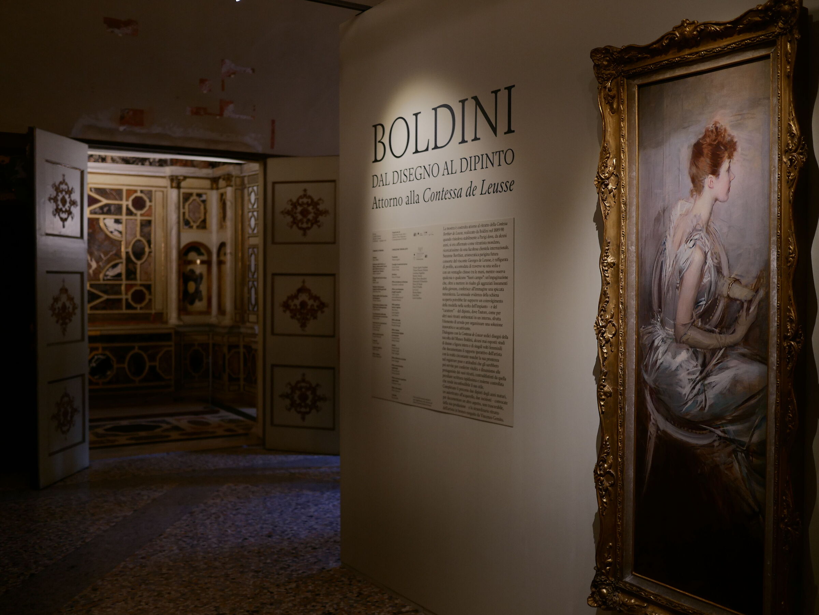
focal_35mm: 40
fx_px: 947
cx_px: 410
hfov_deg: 46.8
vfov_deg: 36.0
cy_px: 308
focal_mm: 20
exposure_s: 1/60
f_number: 1.8
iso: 320
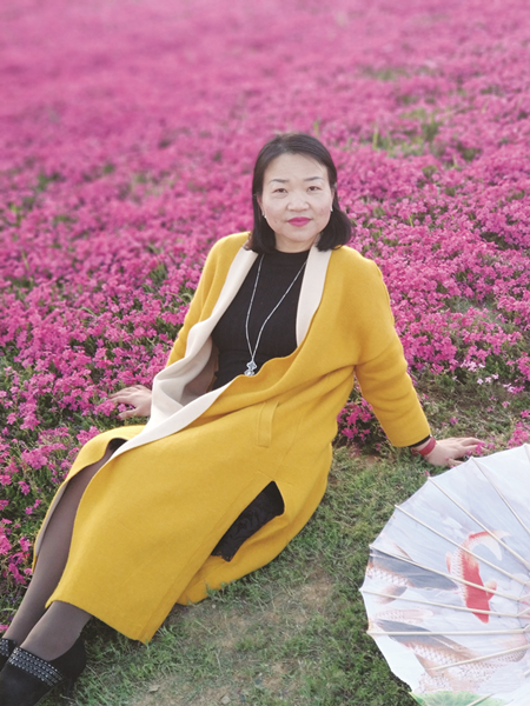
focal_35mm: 52
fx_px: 1062
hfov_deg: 28.0
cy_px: 353
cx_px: 265
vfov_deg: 36.8
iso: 250
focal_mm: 6.06
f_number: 2.6
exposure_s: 1/100
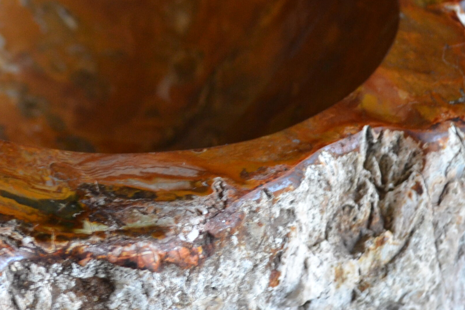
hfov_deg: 14.5
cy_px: 121
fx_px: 1783
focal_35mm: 138
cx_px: -40
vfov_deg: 9.9
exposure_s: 1/15
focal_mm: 32
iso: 400
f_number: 4.8
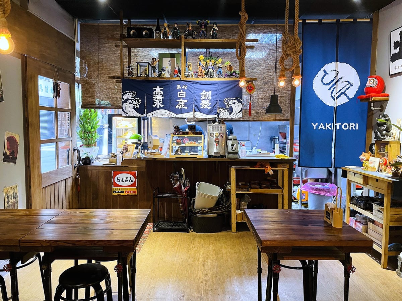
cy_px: 150
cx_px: 201
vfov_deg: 53.1
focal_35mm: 26
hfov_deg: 67.3
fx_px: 302
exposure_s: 1/40
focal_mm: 4.2
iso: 400
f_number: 1.6
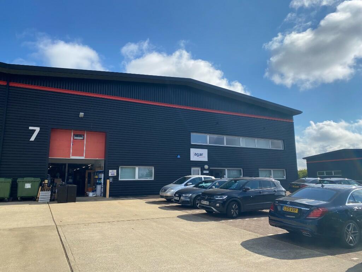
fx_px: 272
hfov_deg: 67.3
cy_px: 136
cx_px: 181
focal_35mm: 26
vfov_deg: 53.1
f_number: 1.8
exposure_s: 1/3497
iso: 32
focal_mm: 4.25
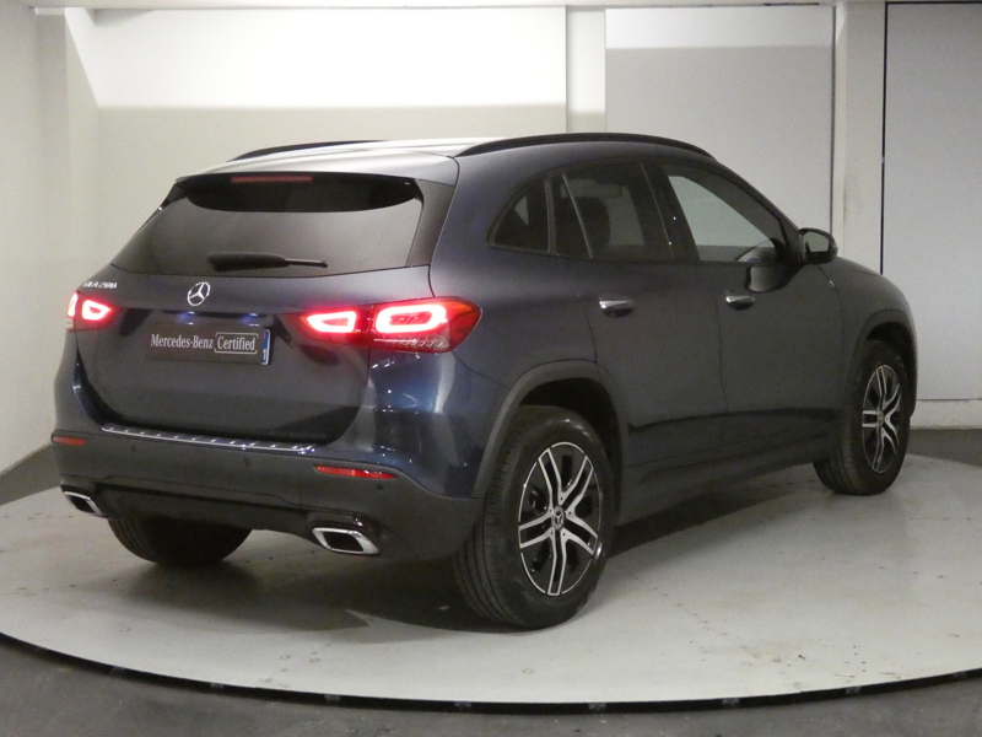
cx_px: 491
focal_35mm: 55
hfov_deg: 34.9
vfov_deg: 26.6
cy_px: 368
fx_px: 1560
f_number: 4
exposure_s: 1/100
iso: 3200
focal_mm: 9.9
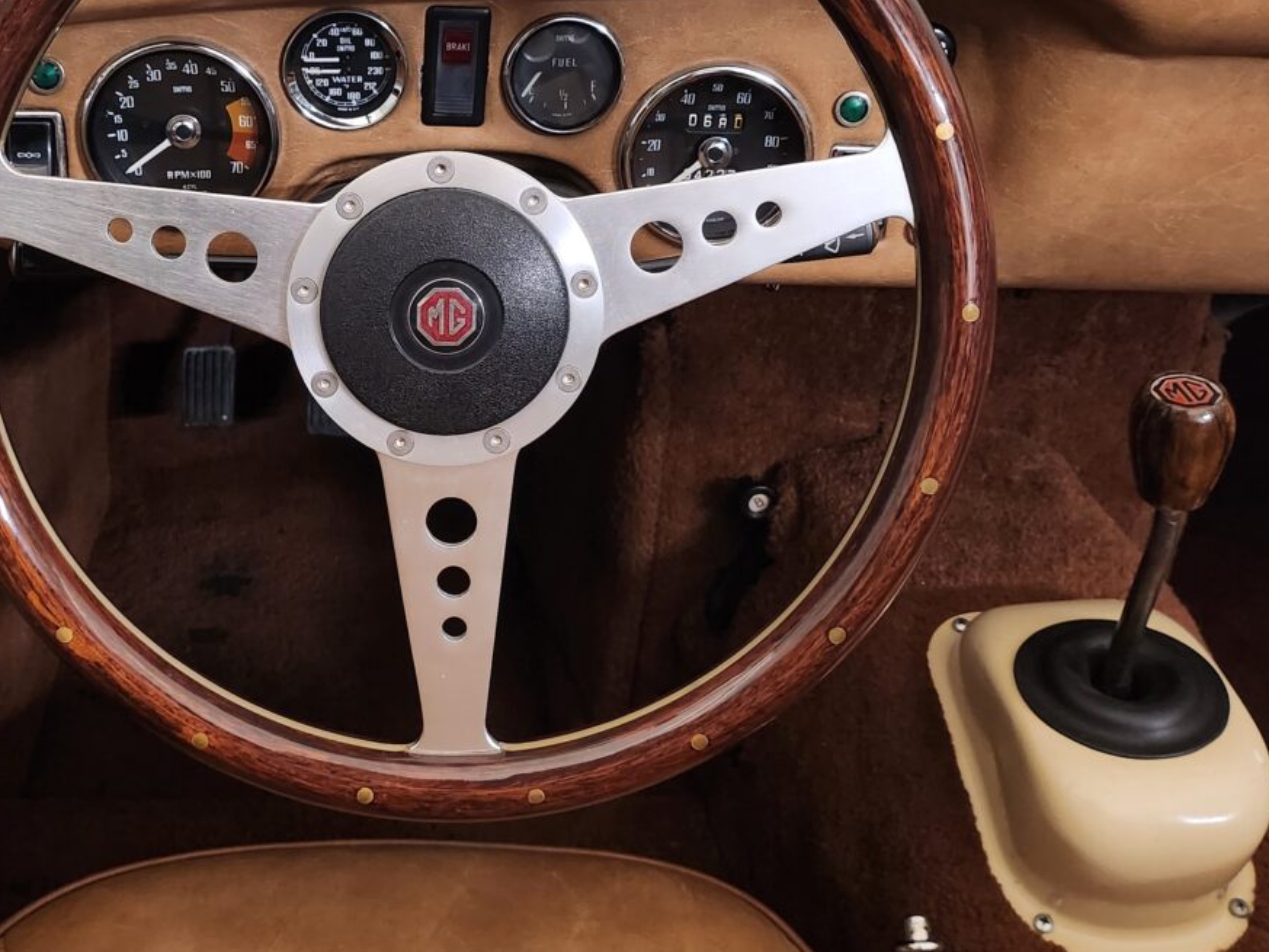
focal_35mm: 44
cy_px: 298
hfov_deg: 42.5
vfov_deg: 32.5
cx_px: 449
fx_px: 1613
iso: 800
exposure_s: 1/25
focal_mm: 5
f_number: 1.8
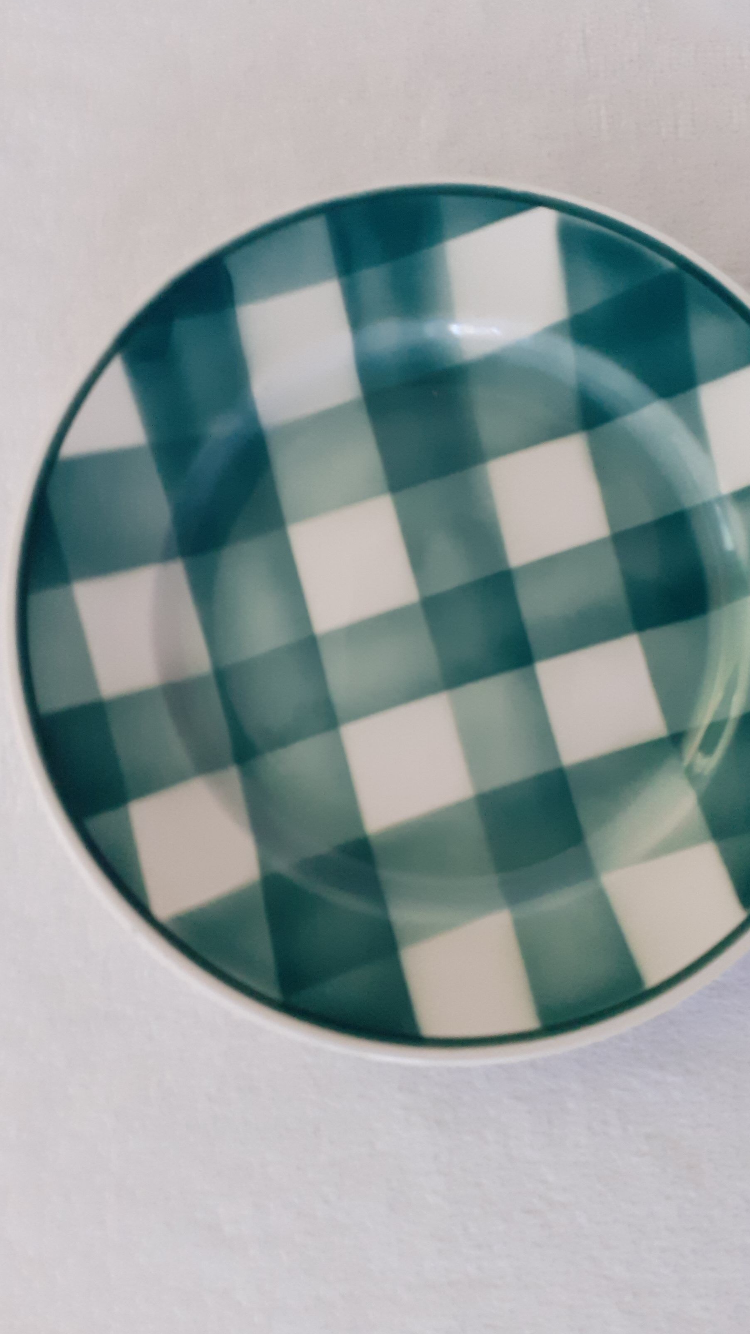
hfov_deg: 38.9
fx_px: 1061
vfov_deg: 64.3
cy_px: 669
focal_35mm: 30
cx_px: 416
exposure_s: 1/25
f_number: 1.9
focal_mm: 3.6
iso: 200
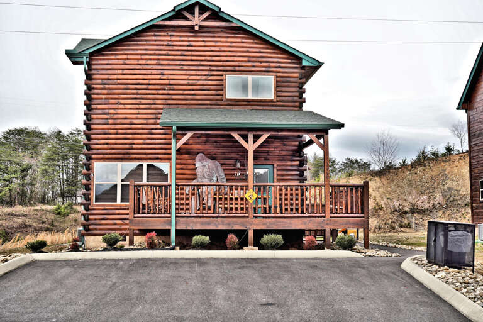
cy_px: 161
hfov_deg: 42.7
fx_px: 617
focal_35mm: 46
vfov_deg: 29.2
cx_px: 242
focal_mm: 46
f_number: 7.1
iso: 100
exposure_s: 1/160
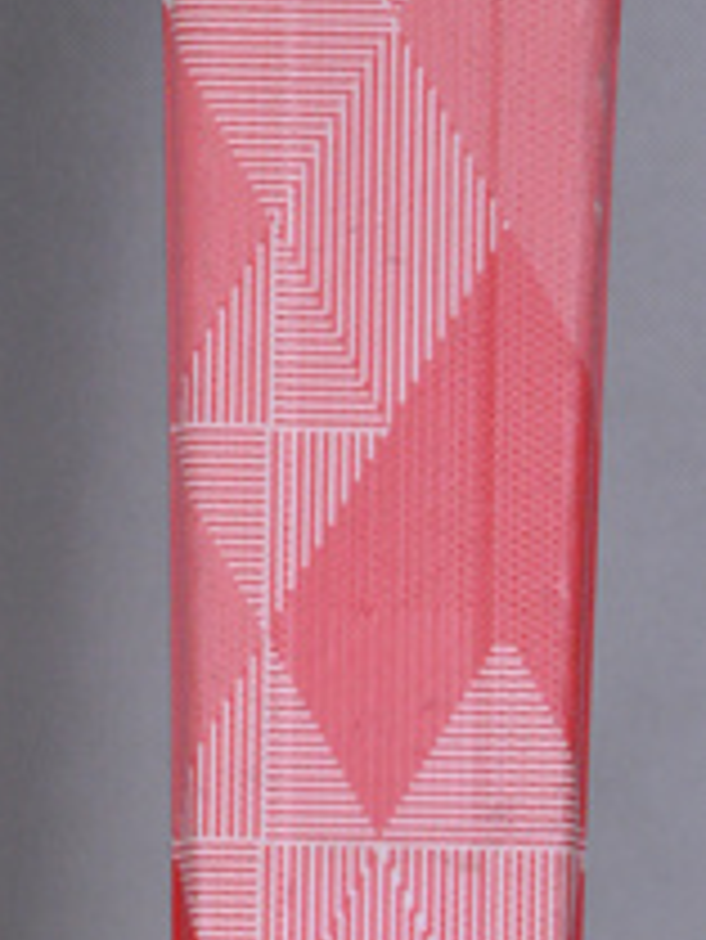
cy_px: 823
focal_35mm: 325
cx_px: 43
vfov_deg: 6.1
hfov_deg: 4.6
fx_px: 8830
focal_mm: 105
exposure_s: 1/125
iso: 3200
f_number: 9.5
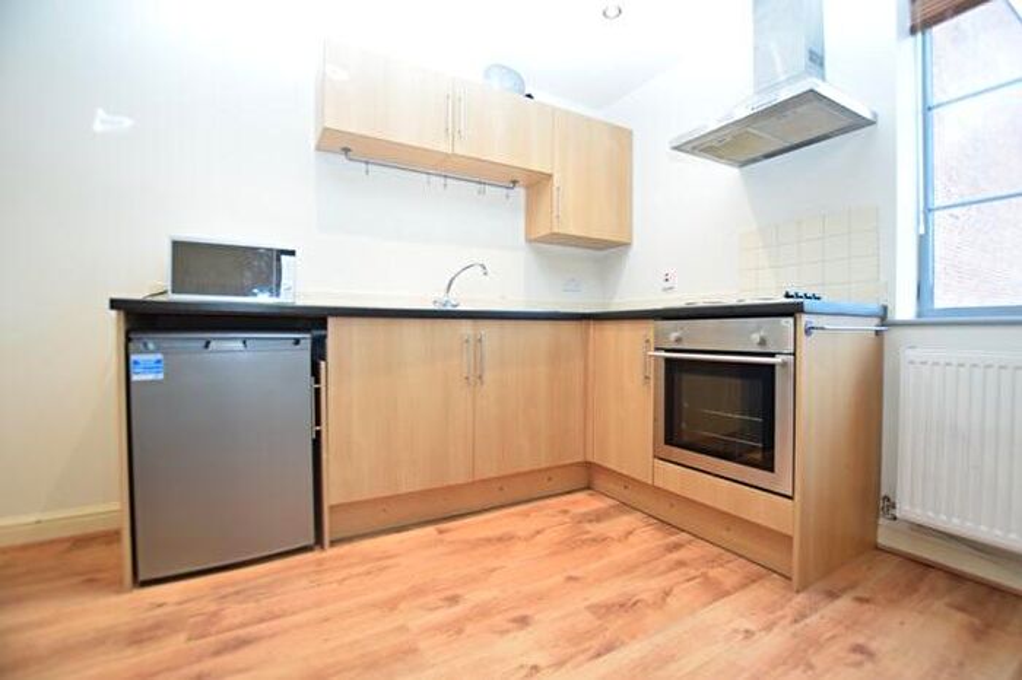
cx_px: 511
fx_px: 426
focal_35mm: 15
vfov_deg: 77.3
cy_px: 340
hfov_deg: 100.4
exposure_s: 1/60
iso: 720
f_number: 4
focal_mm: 10
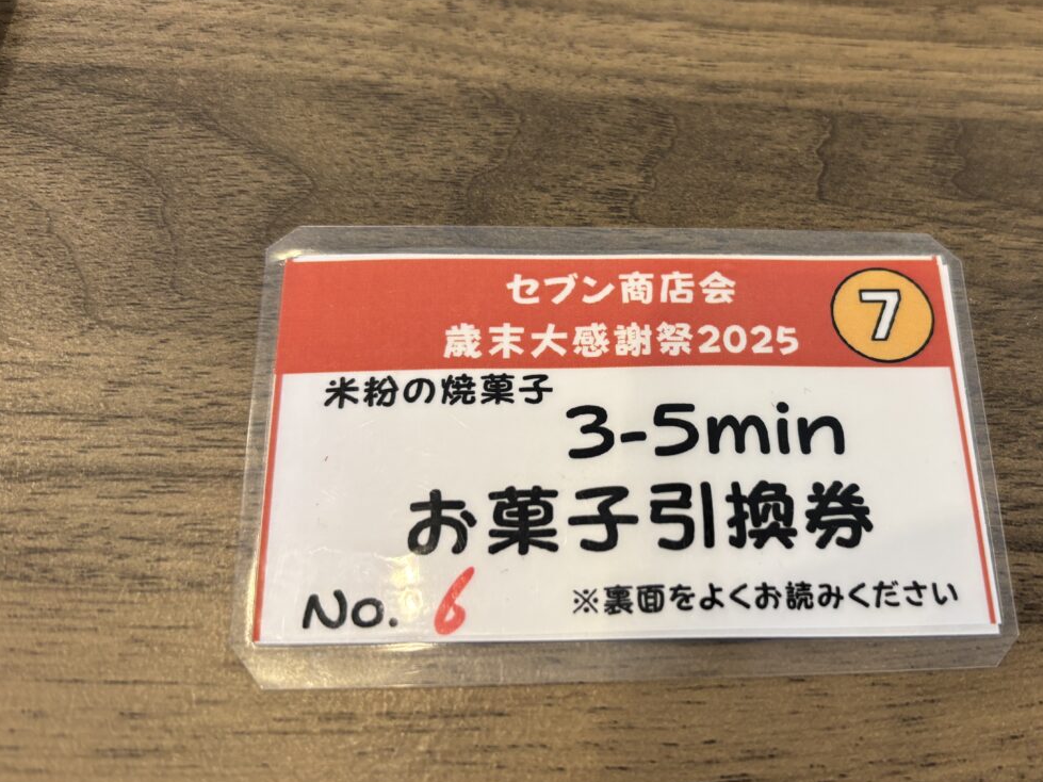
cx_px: 643
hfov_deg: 53.4
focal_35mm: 34
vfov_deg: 41.7
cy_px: 353
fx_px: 1024
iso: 125
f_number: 1.6
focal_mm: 5.96
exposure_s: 1/60
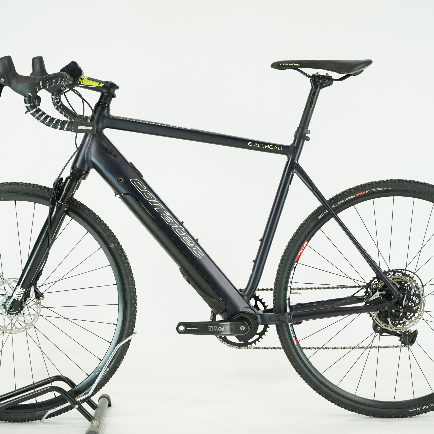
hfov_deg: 20.9
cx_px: 201
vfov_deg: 20.9
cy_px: 217
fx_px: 1177
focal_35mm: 83
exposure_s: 1/200
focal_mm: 65
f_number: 5.6
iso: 1600
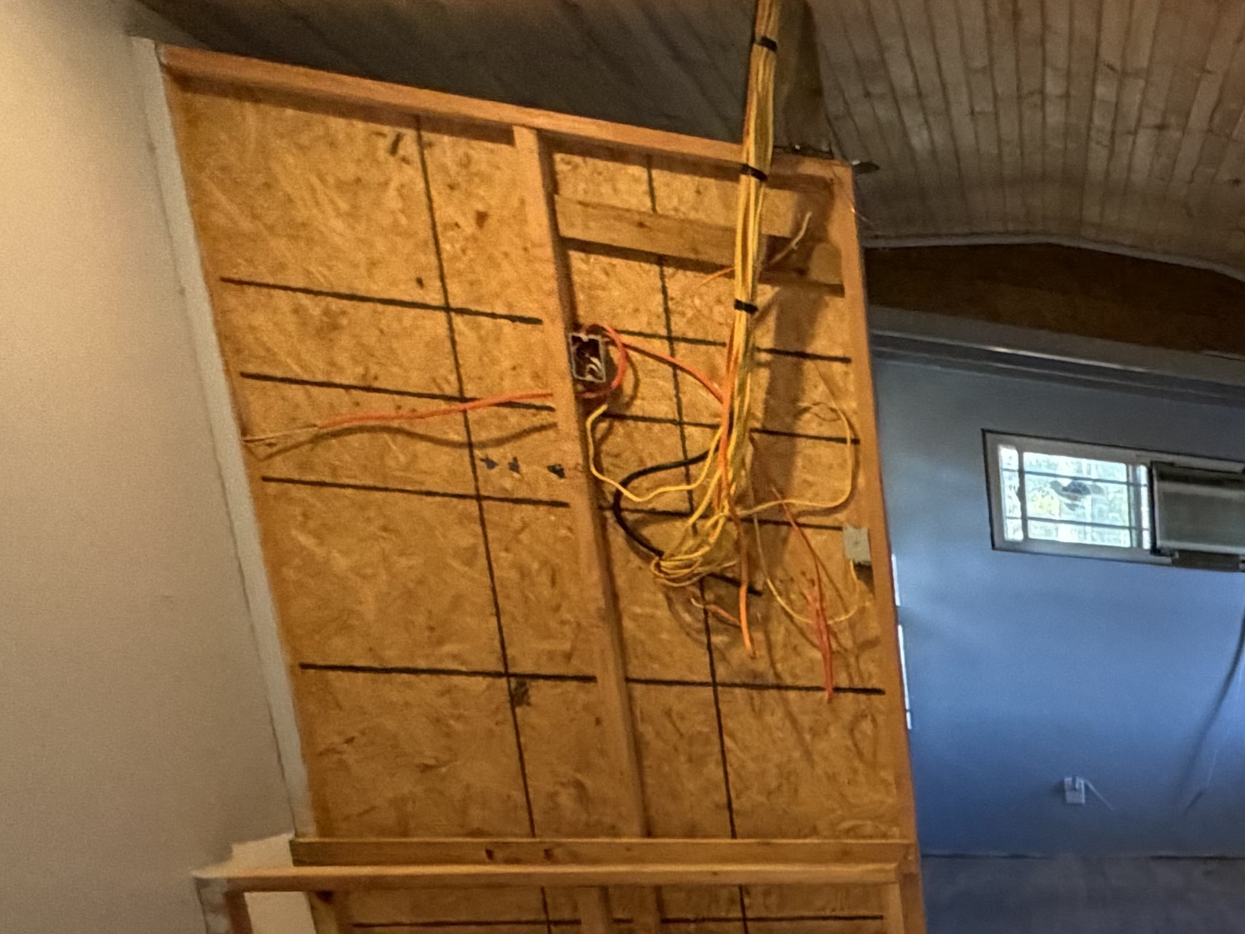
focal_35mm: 41
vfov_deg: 30.7
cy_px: 1071
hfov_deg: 29.7
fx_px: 1475
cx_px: 1820
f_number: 2.2
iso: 320
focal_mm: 2.22
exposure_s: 1/60
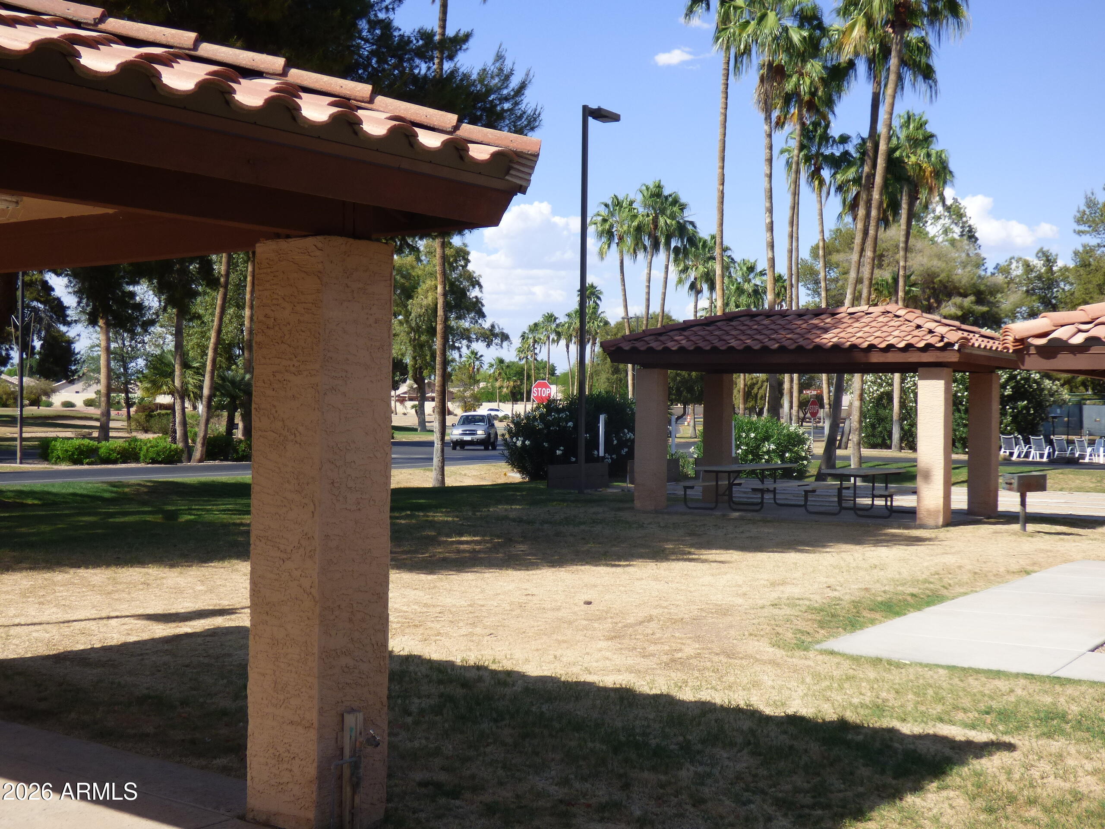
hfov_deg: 42.1
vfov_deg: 32.2
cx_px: 552
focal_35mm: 45
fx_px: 1436
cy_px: 414
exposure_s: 1/800
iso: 100
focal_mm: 7.79
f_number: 3.7
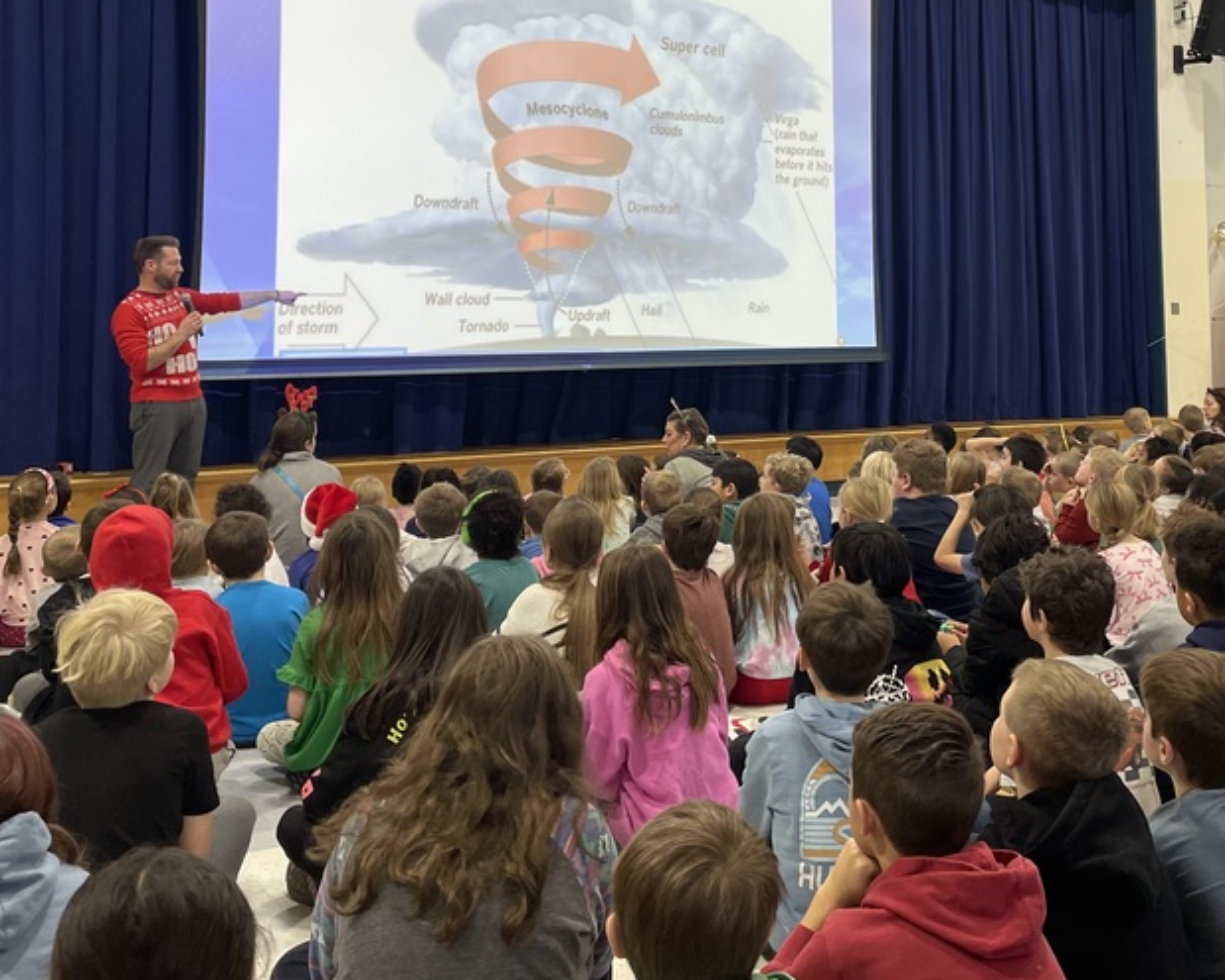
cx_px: 774
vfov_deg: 34.8
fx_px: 1522
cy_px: 228
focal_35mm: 42
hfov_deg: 43.4
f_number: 1.6
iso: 80
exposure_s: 1/60
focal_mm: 4.2
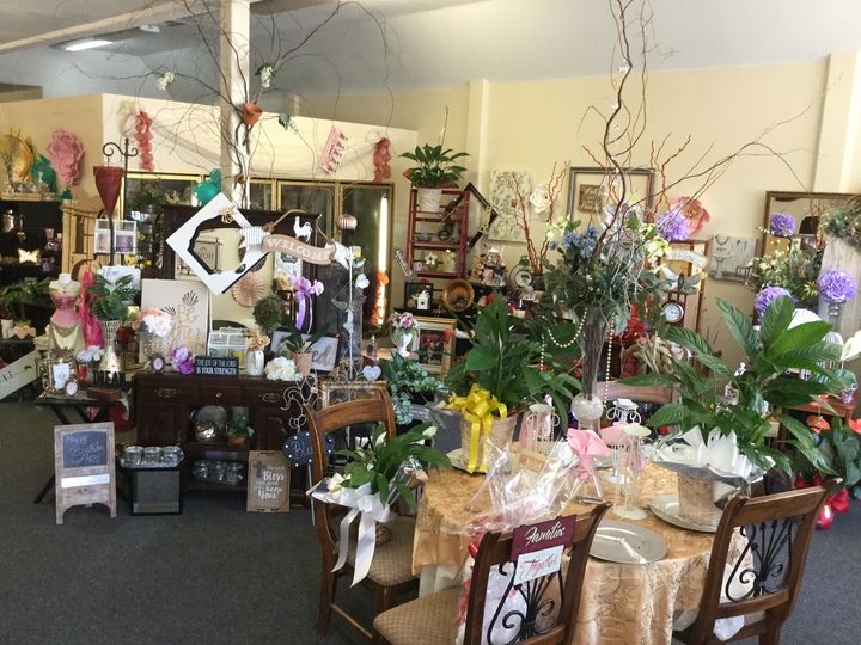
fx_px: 771
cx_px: 430
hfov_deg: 58.4
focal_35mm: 31
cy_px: 322
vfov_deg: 45.4
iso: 100
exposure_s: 1/30
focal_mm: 3.3
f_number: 2.4
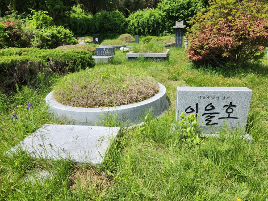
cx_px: 134
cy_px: 100
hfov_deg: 73.9
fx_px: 178
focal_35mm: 23
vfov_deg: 58.9
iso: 20
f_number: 1.8
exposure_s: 1/1406
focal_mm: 5.4
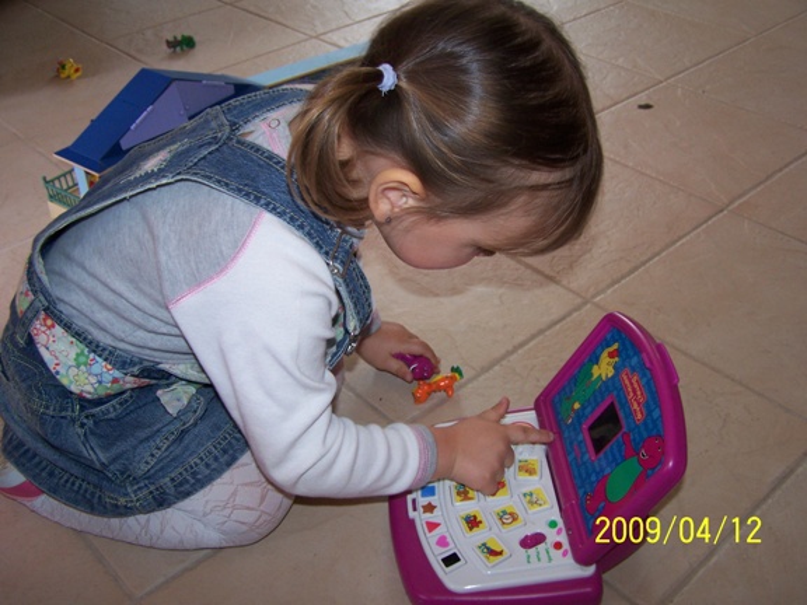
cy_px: 302
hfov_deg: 49.0
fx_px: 886
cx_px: 404
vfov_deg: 37.7
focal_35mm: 38
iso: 140
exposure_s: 1/60
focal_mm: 6.3
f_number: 2.8
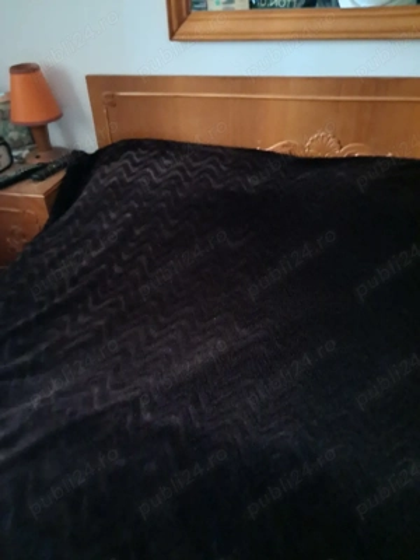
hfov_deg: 51.4
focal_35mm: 27
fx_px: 437
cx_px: 210
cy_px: 280
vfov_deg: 65.3
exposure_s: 1/4
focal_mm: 4
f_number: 1.8
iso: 4000
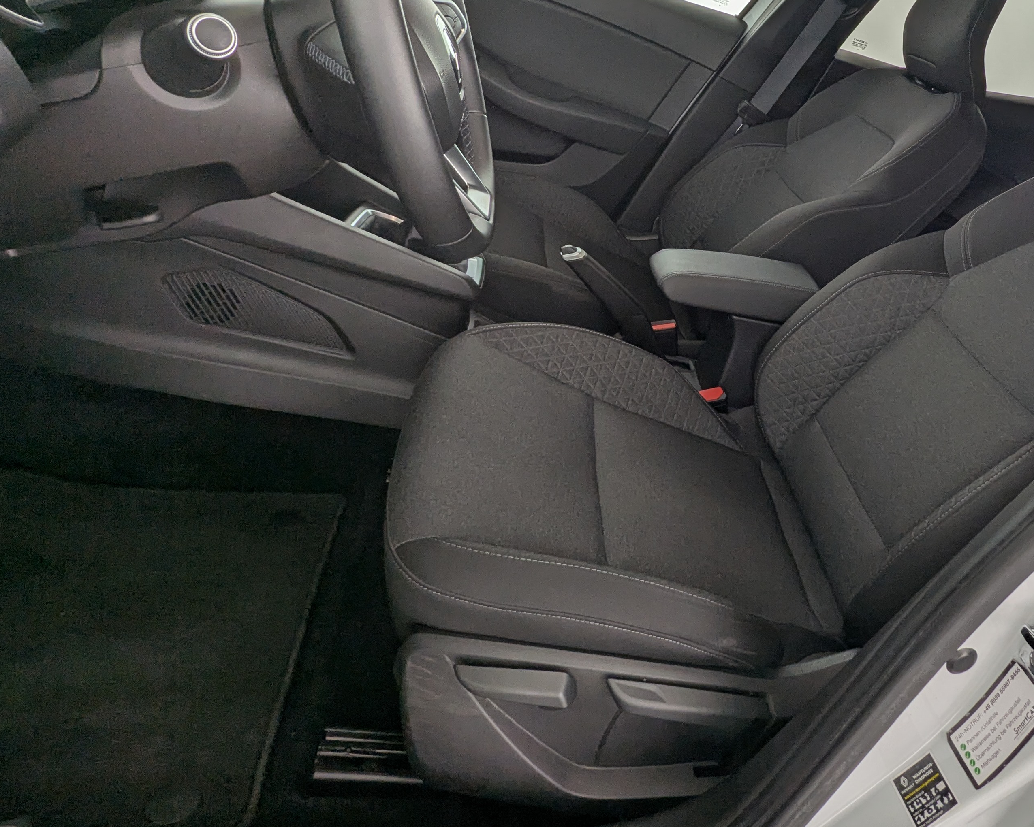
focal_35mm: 25
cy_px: 330
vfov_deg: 56.4
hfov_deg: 65.1
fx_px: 765
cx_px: 740
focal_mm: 2.35
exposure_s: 1/81.8
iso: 50
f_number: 2.2
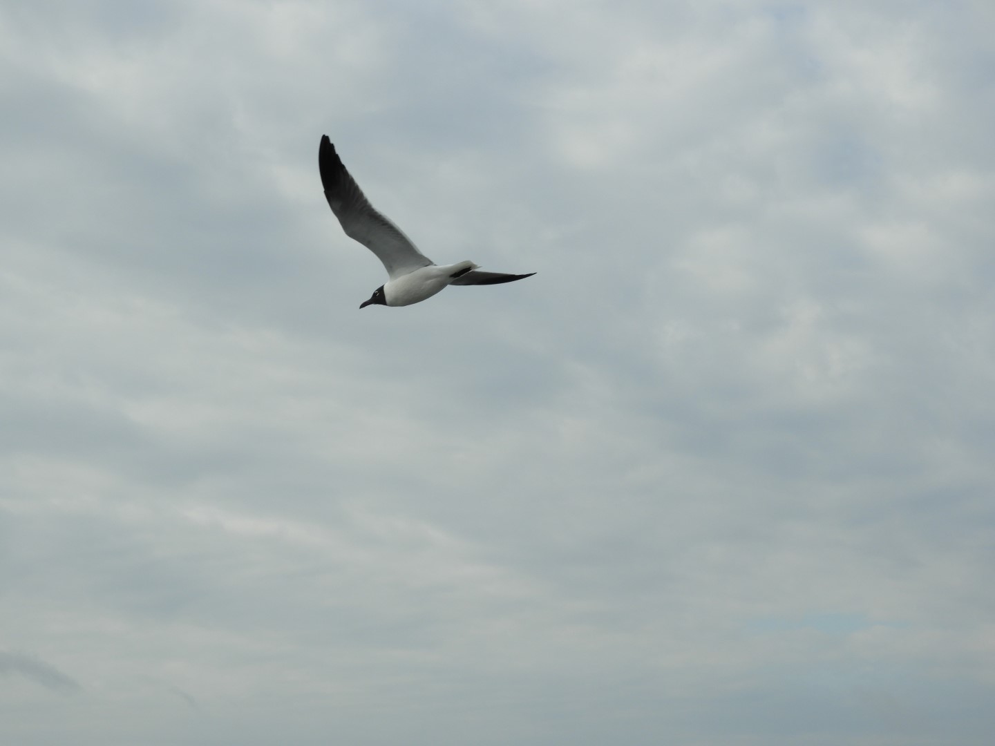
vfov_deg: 15.6
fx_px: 2731
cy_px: 373
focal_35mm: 95
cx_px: 498
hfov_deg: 20.7
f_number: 4.8
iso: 100
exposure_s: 1/1000
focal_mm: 17
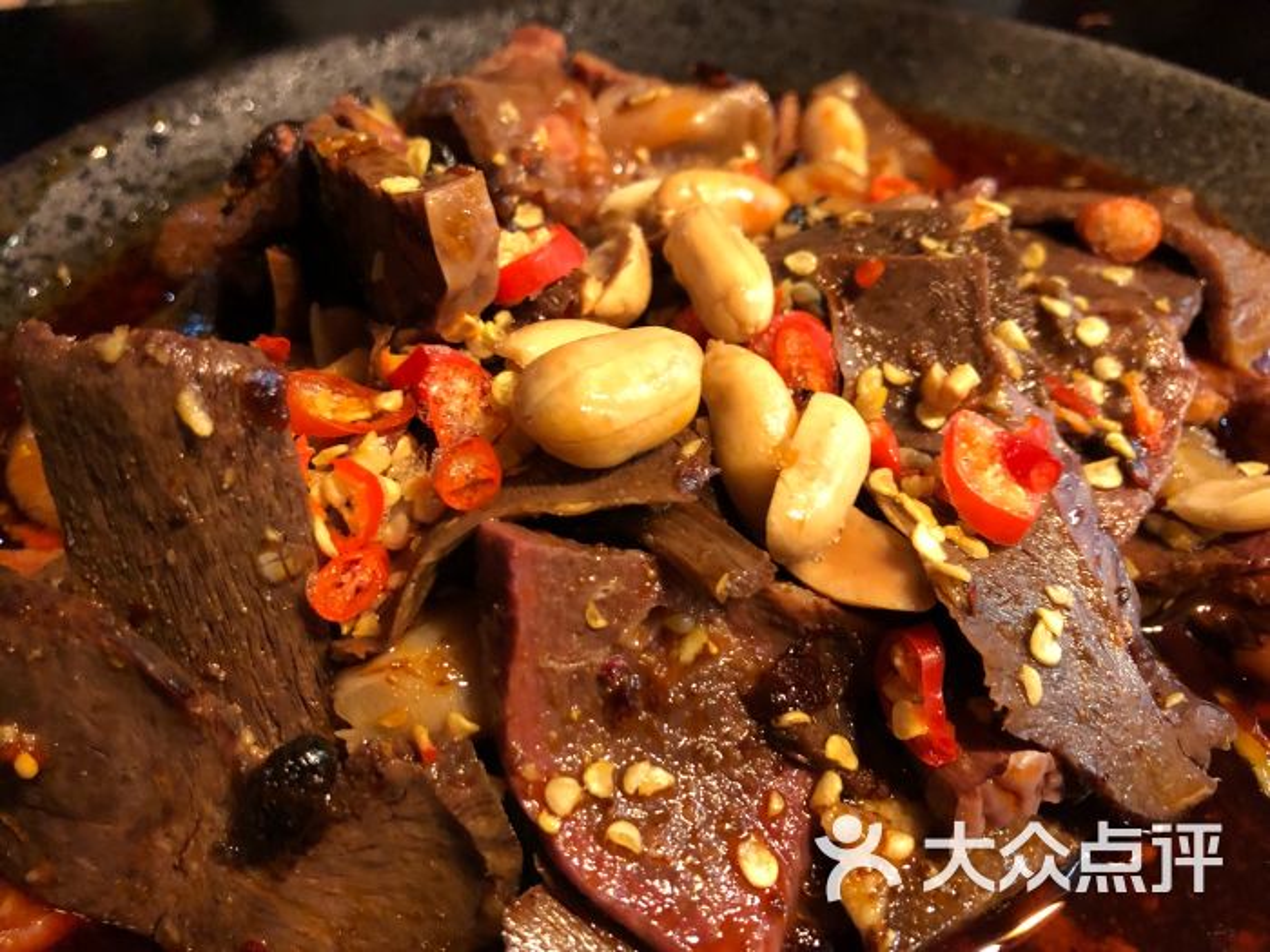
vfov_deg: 48.2
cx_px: 635
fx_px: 1064
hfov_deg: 61.7
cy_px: 476
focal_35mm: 29
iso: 100
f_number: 1.8
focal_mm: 3.99
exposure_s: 1/5
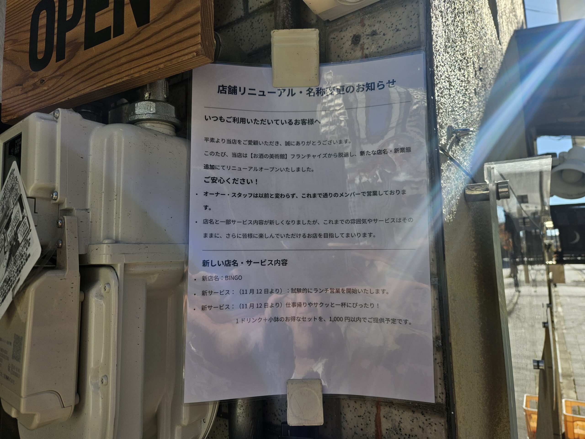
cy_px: 220
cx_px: 292
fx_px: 389
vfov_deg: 58.9
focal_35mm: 23
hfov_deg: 73.9
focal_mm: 5.4
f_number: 1.8
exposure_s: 1/1406
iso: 25
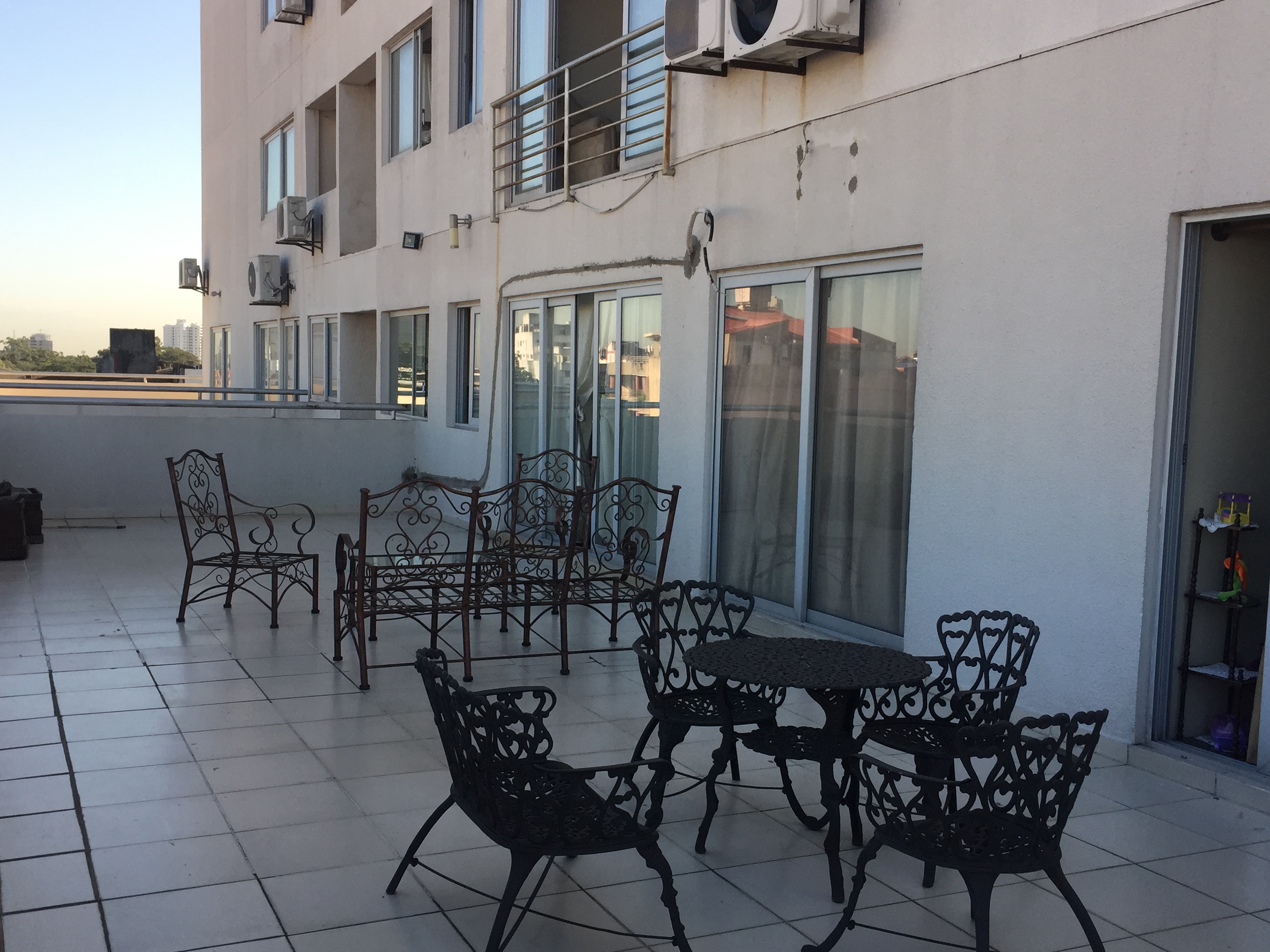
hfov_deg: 51.4
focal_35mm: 36
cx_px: 642
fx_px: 1321
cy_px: 520
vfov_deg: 39.6
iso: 40
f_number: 2.2
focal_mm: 4.15
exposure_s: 1/989
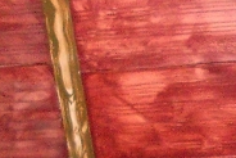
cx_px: 286
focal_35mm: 137
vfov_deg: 9.8
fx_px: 899
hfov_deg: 14.5
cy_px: 210
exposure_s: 1/25
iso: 500
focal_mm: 4.9
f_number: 3.2
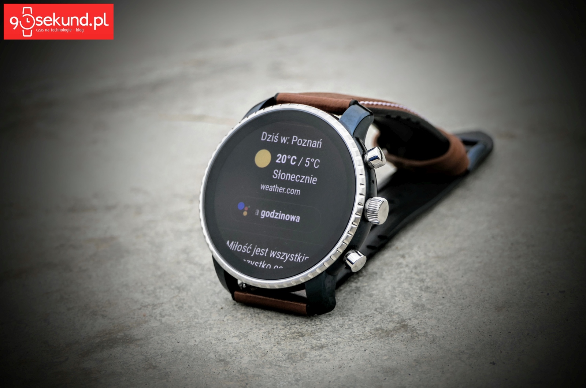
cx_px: 293
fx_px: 1202
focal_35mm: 74
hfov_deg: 27.4
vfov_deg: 18.3
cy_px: 194
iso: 125
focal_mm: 27.1
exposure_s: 1/200
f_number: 4
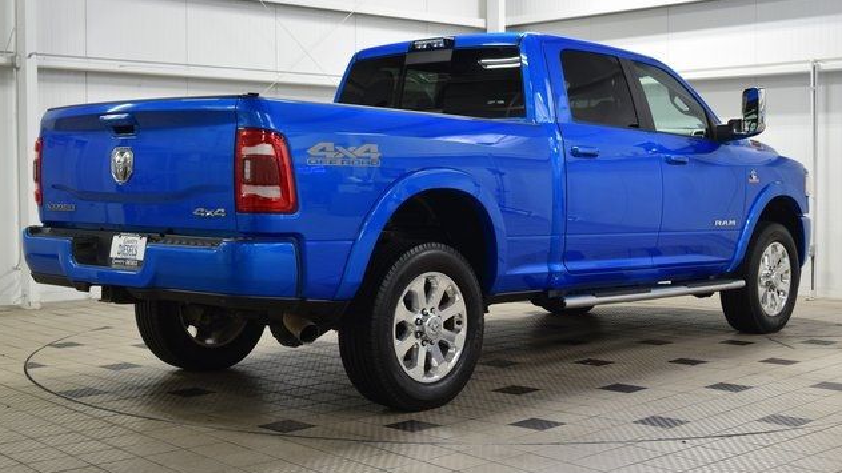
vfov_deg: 23.5
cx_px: 419
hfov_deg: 40.6
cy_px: 218
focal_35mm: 51
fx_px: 1139
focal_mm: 32
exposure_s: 1/15
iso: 500
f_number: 6.3
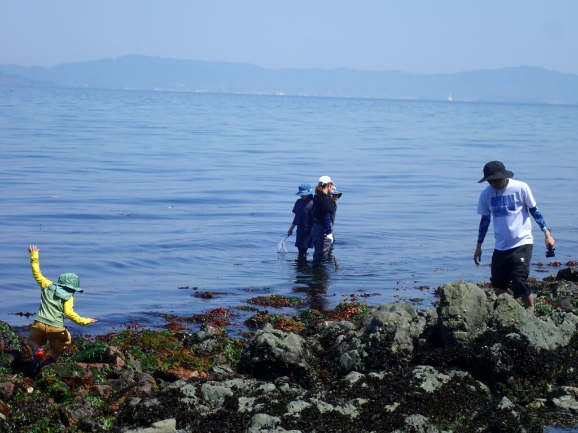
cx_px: 289
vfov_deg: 14.8
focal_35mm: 100
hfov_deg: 19.6
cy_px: 216
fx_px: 1670
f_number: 6.3
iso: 100
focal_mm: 18
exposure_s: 1/250
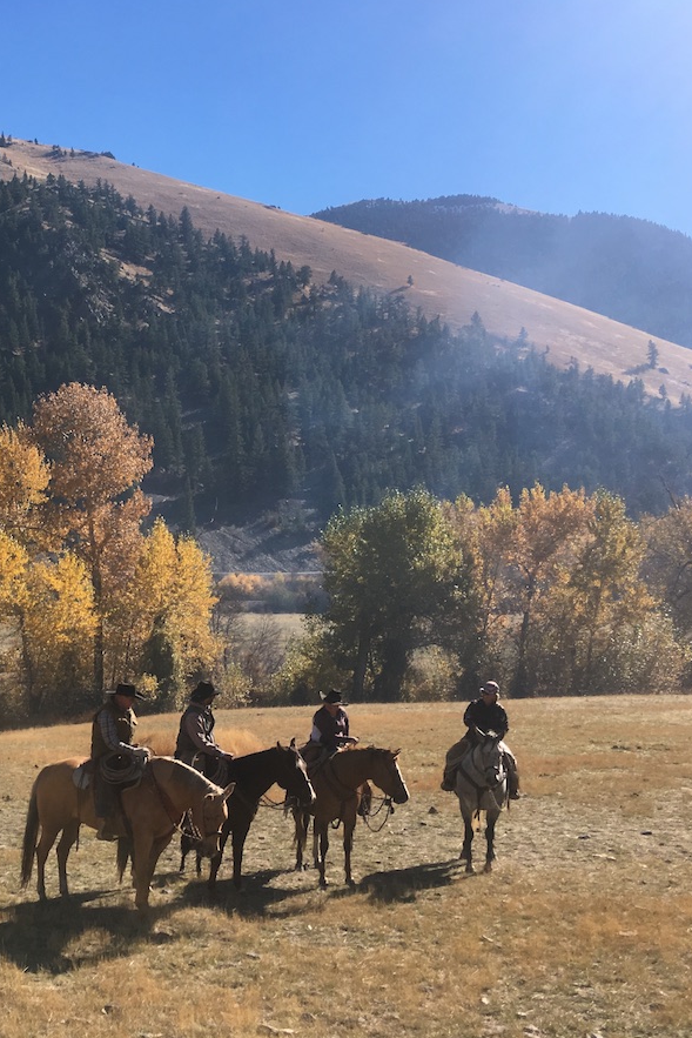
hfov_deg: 30.6
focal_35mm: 41
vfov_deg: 47.4
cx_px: 20
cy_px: 514
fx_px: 1182
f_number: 2.2
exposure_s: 1/1350
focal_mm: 4.15
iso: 25
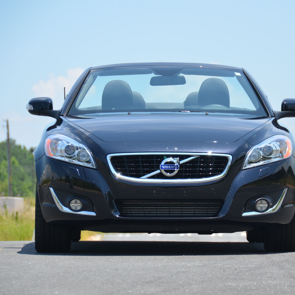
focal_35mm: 250
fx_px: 2410
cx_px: 181
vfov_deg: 7.0
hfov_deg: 7.0
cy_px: 148
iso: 400
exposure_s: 1/1250
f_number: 5.6
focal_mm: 130
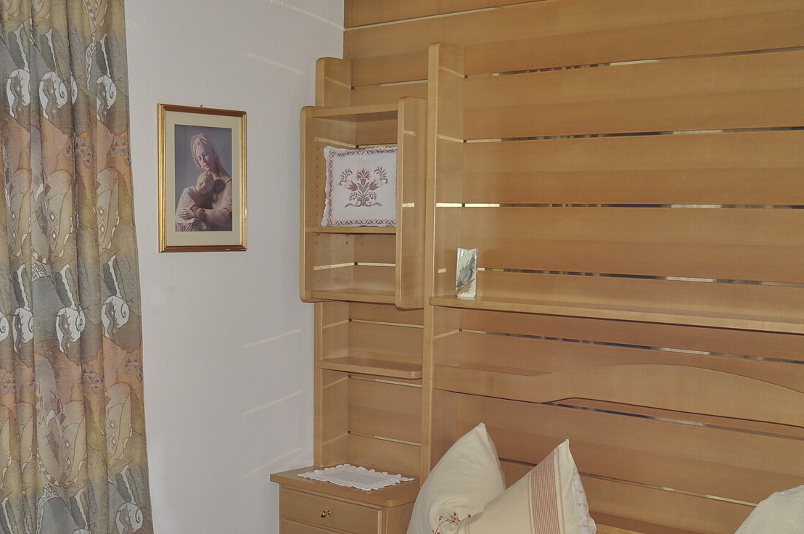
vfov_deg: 25.4
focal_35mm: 52
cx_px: 321
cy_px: 447
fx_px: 1160
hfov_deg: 38.1
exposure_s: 1/125
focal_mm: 20
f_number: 5.6
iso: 200
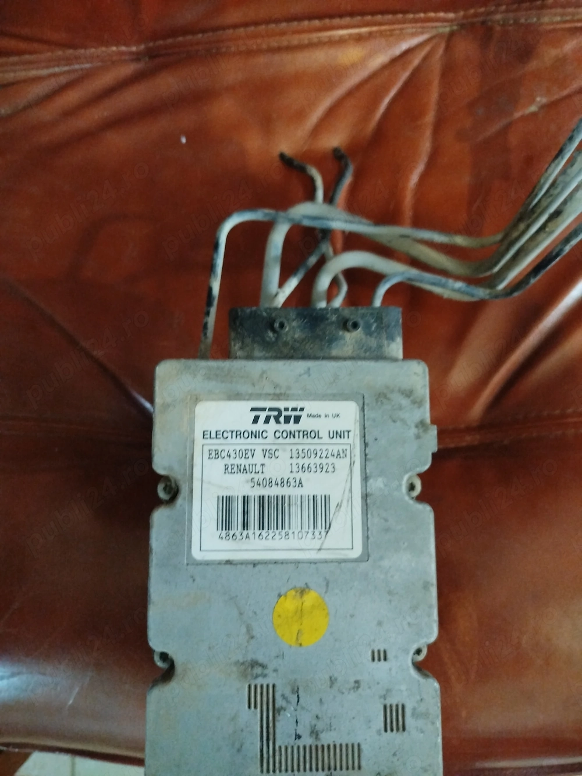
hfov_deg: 56.8
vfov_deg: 71.6
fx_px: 538
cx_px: 291
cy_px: 388
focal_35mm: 24
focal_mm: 5.31
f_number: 1.7
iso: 1000
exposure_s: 1/10
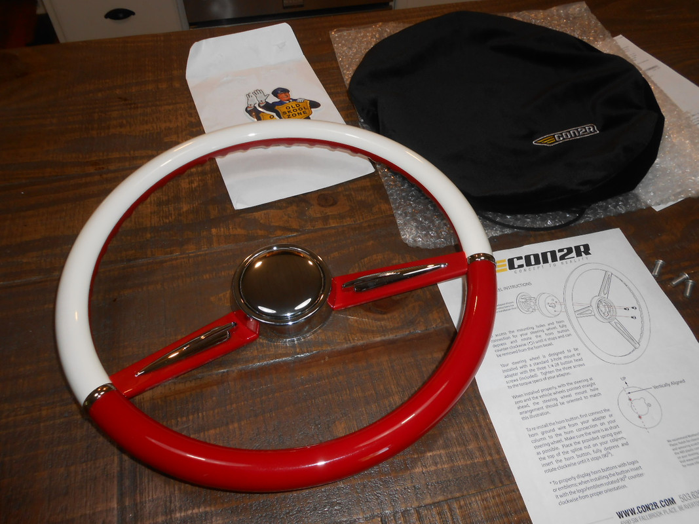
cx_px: 350
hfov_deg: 67.3
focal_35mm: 26
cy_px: 262
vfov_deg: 53.1
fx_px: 525
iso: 80
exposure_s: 1/25
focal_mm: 4.6
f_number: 3.5
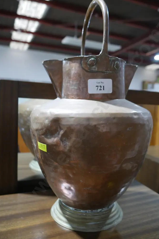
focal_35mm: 30
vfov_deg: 61.9
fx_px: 199
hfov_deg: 43.5
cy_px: 121
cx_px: 91
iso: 1000
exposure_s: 1/60
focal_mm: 14
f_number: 3.5
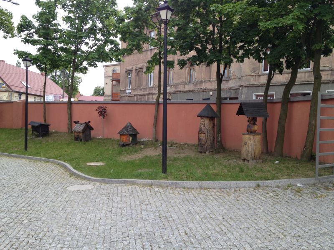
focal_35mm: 35
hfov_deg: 52.6
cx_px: 167
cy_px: 125
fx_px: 338
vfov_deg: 40.7
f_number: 2.4
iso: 50
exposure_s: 1/472
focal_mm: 4.28
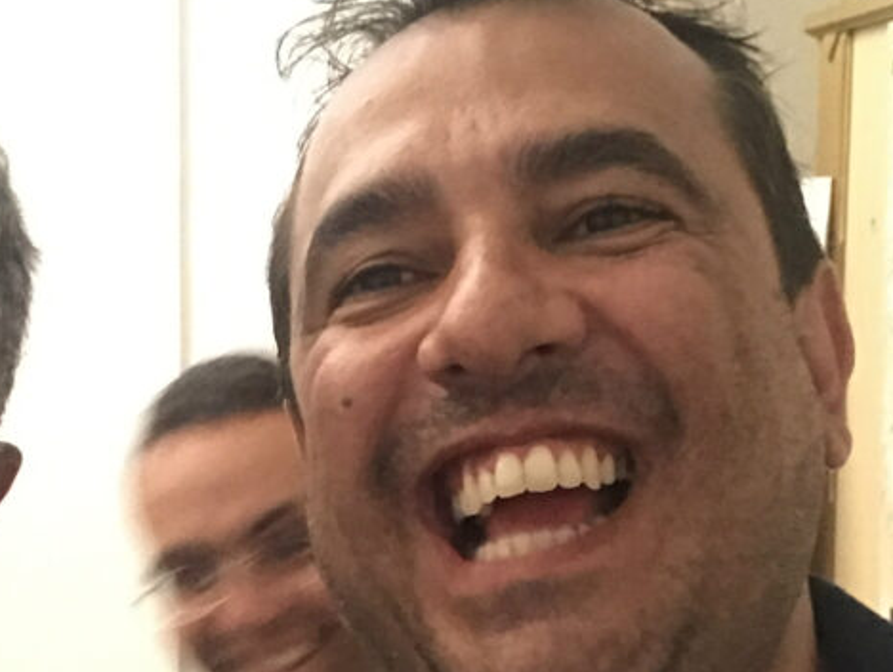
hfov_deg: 27.7
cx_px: 338
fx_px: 1808
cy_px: 553
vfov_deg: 20.8
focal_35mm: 70
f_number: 2.2
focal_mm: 2.87
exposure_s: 1/17
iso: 400
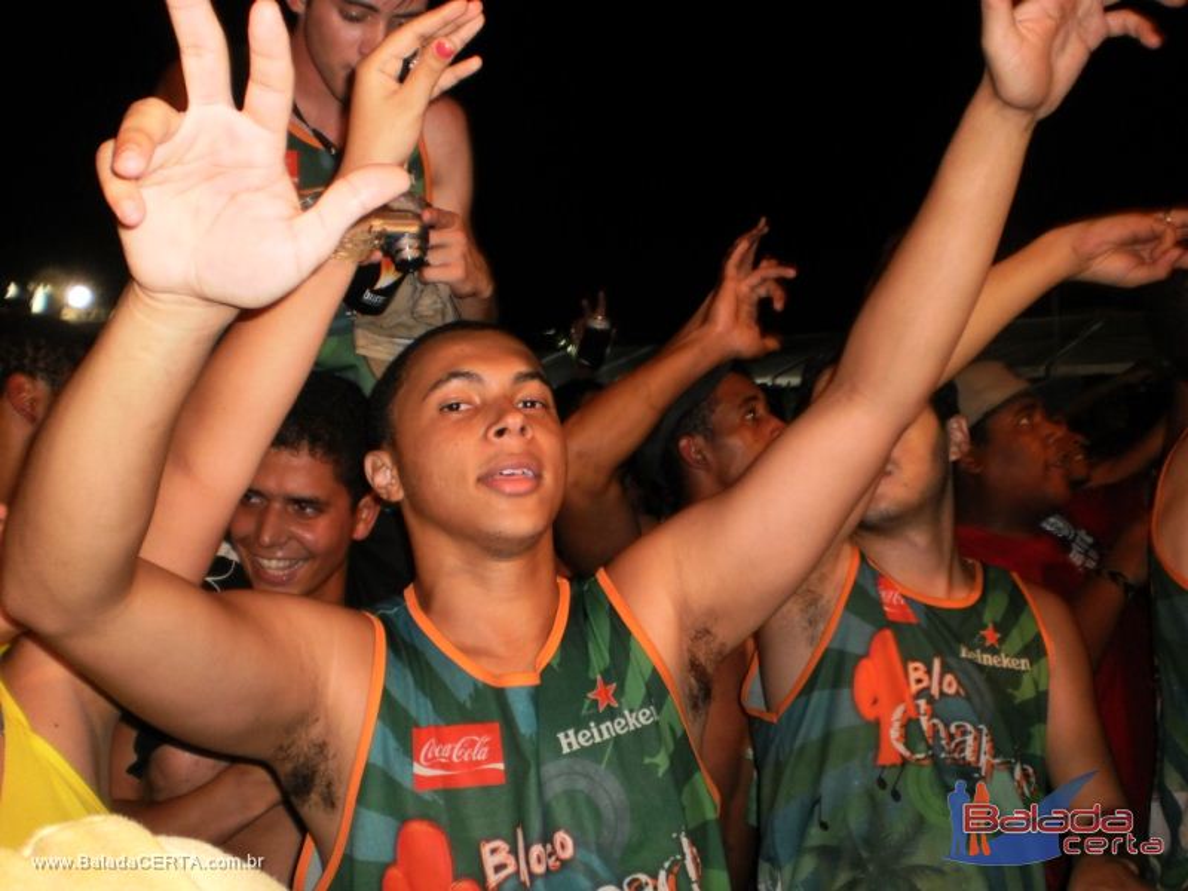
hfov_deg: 51.4
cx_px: 594
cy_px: 446
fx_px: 1235
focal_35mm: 36
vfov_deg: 39.7
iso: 125
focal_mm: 6.3
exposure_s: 1/30
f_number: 3.1
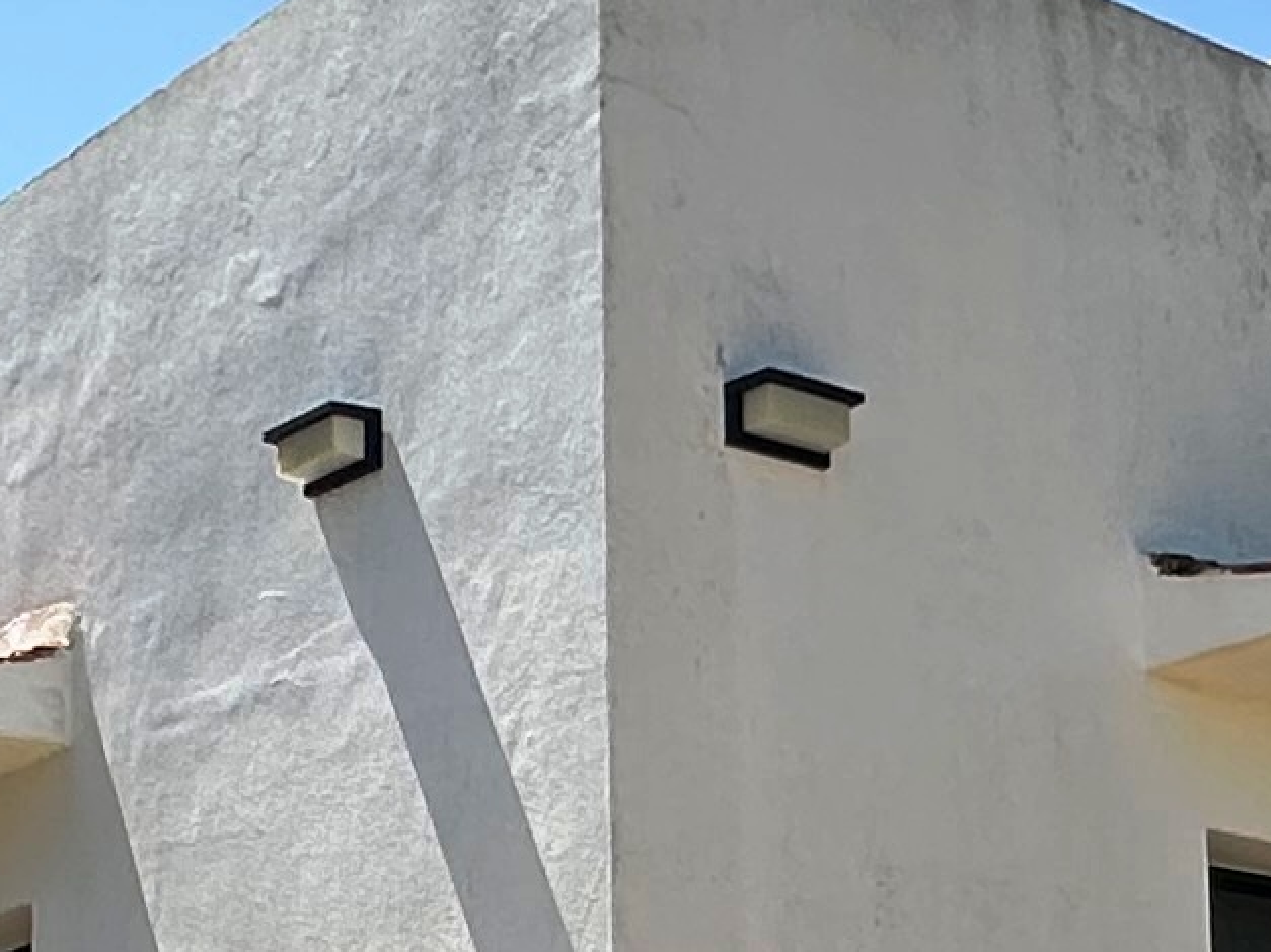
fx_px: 3304
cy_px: 891
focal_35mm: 90
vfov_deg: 16.2
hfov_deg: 21.7
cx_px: 454
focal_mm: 2.22
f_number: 2.2
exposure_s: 1/2053
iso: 40
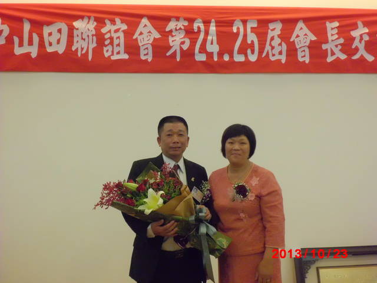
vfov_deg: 30.9
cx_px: 188
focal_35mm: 47
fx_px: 512
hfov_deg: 40.4
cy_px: 142
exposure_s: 1/80
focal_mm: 8.3
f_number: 3.4
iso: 400
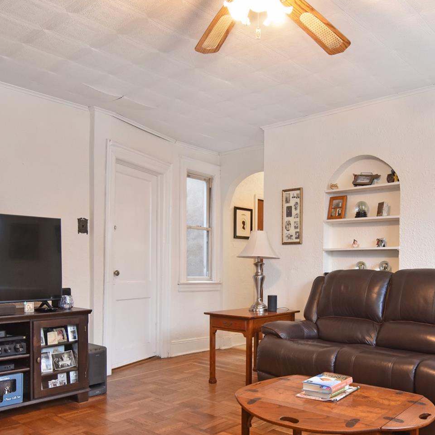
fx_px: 425
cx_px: 283
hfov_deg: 53.3
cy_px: 275
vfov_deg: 53.5
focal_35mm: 30
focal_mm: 11
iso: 640
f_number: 8
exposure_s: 1/20
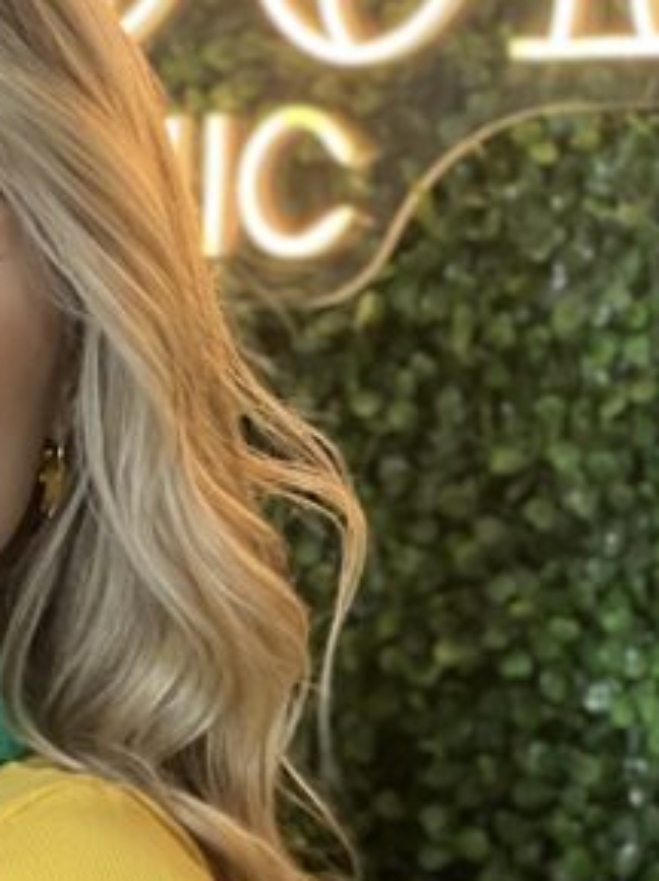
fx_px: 6334
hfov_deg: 5.9
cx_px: -296
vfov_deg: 7.9
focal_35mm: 249
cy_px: 1126
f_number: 2.8
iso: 200
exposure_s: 1/120
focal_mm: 9
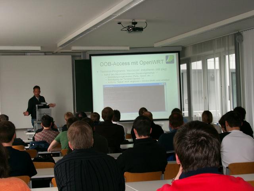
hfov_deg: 26.3
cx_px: 127
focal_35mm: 74
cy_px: 96
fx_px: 543
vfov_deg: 19.9
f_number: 3.8
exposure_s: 1/60
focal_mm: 15.2
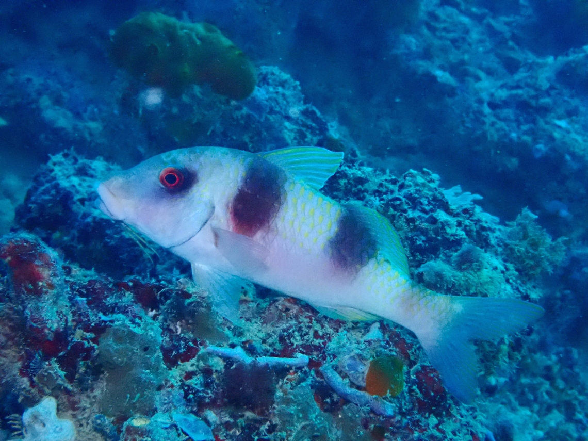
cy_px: 220
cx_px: 294
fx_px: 1393
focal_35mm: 82
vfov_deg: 18.0
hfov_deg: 23.8
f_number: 5.6
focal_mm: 14.62
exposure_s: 1/160
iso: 1600
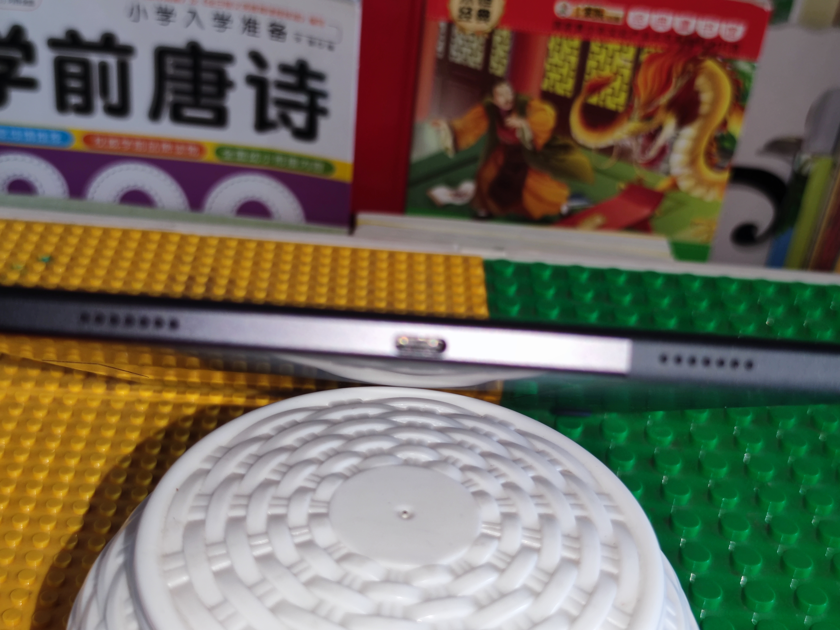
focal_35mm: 48
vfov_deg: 30.3
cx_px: 420
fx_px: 1165
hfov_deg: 39.7
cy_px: 315
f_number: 1.69
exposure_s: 1/100
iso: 181
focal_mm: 6.72
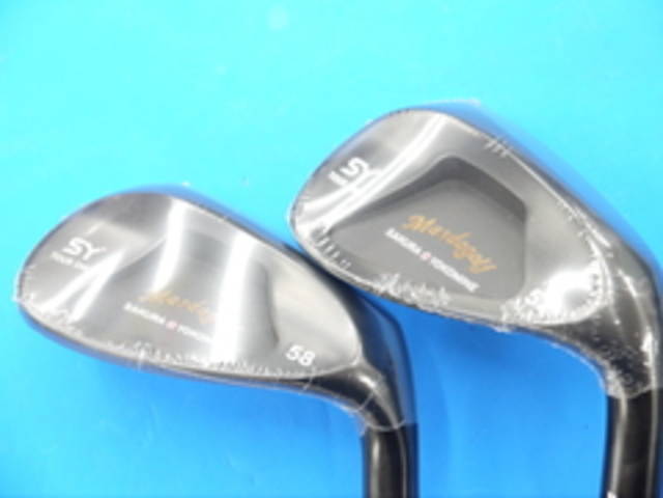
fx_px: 1609
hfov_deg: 23.3
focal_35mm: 84
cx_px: 332
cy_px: 249
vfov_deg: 17.6
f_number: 5.6
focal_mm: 42
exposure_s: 1/50
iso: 800
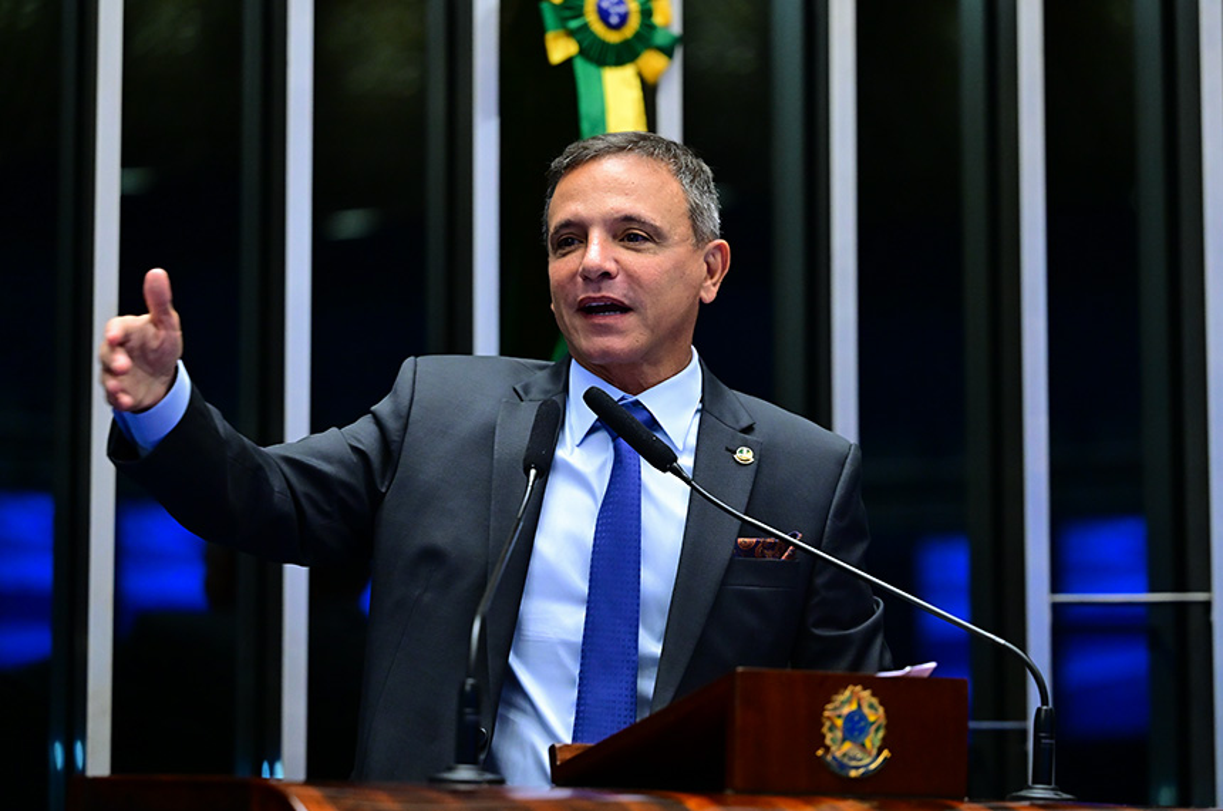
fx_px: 3730
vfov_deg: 12.4
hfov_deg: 18.6
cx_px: 612
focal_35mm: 110
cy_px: 406
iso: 3200
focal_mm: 110
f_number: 2.8
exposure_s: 1/160
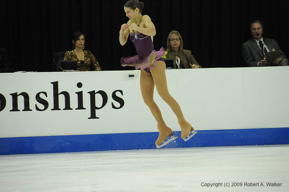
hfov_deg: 8.1
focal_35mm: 255
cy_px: 96
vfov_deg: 5.4
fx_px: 2044
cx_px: 144
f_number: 5.6
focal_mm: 170
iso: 3200
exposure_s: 1/800
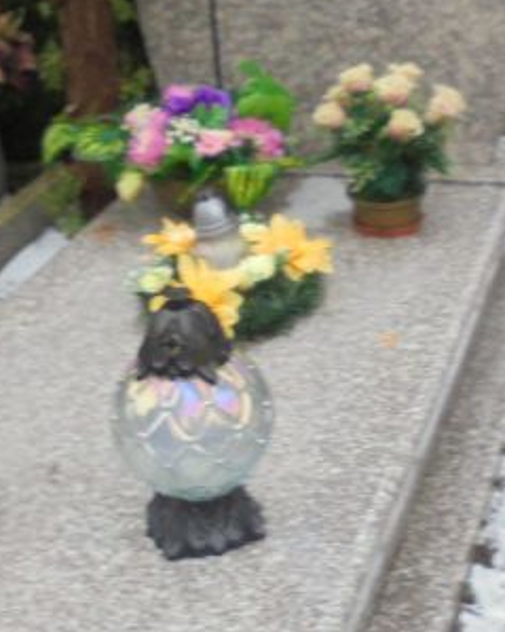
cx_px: 216
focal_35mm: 66
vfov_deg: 28.7
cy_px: 322
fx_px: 1234
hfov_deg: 23.1
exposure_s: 1/40
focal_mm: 4.6
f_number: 3.5
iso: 160
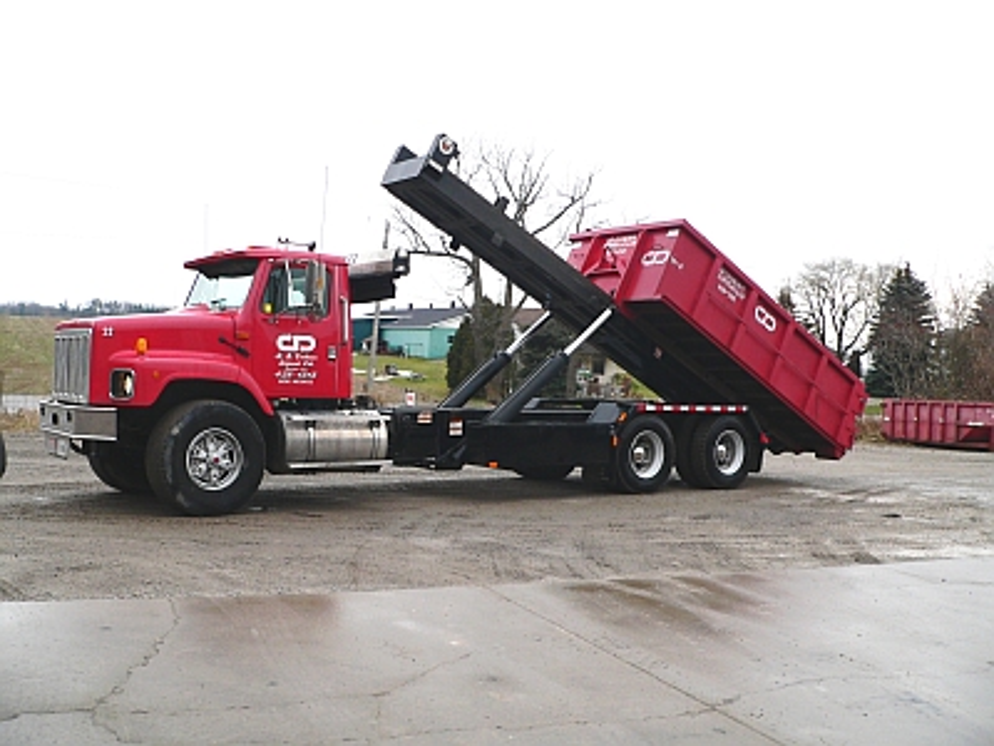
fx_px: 1034
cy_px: 373
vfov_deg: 39.7
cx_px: 497
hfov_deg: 51.4
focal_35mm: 36
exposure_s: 1/320
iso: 100
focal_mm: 6
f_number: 2.8
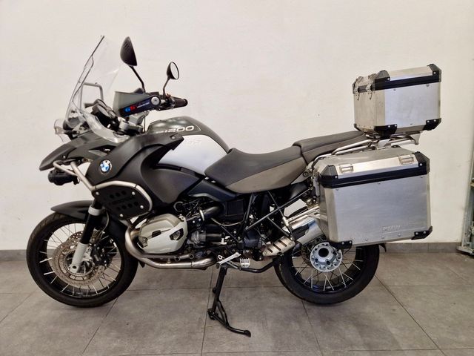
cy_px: 178
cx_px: 237
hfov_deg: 73.9
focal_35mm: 23
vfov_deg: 58.9
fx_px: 315
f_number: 1.8
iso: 400
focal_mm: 5.4
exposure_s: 1/100
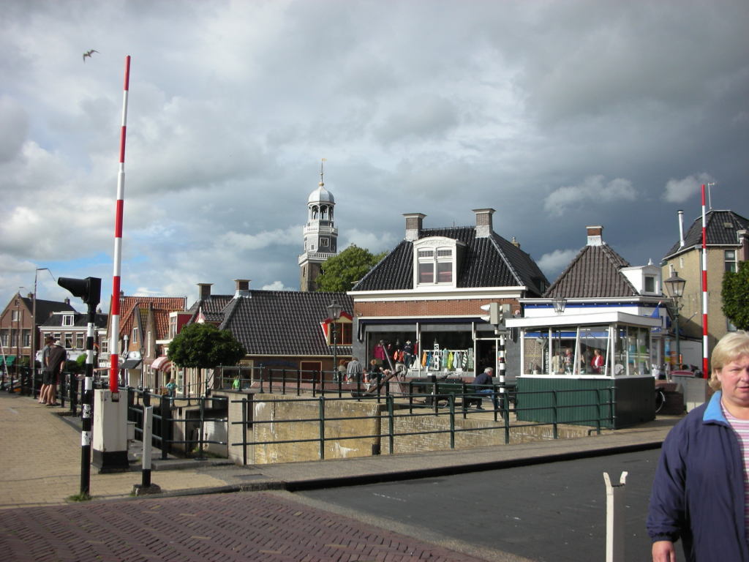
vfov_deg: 40.7
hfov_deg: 52.6
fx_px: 757
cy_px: 281
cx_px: 374
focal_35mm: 35
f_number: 8.5
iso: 50
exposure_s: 1/98.4
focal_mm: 5.8
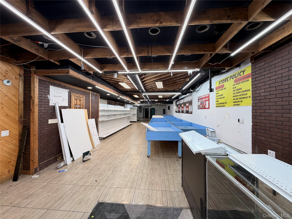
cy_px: 110
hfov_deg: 102.1
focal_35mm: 14
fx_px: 118
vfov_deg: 85.7
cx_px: 146
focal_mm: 2.22
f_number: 2.2
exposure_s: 1/120
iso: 64
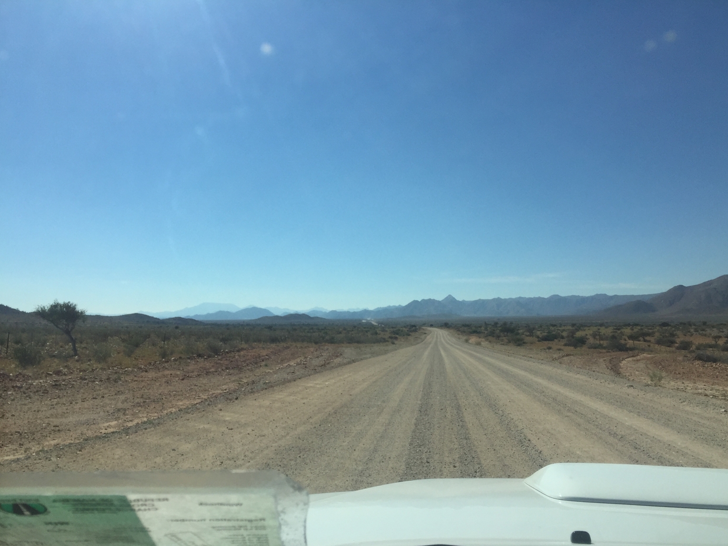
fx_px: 631
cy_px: 282
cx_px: 373
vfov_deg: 46.8
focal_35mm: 30
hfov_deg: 60.0
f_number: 2.2
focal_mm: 4.15
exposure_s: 1/4950
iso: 32
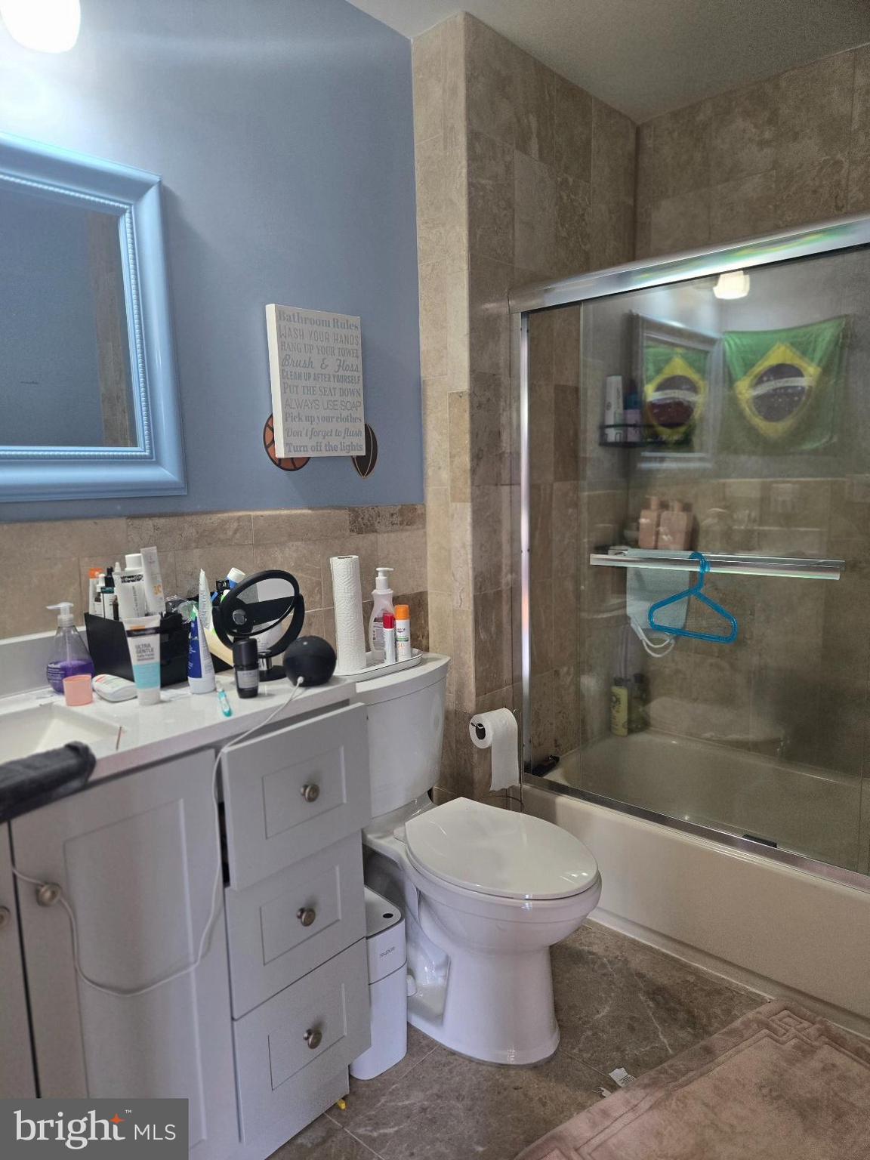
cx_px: 435
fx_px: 771
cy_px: 580
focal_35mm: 23
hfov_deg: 58.9
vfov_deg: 73.9
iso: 200
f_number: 1.8
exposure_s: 1/120
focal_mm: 5.4
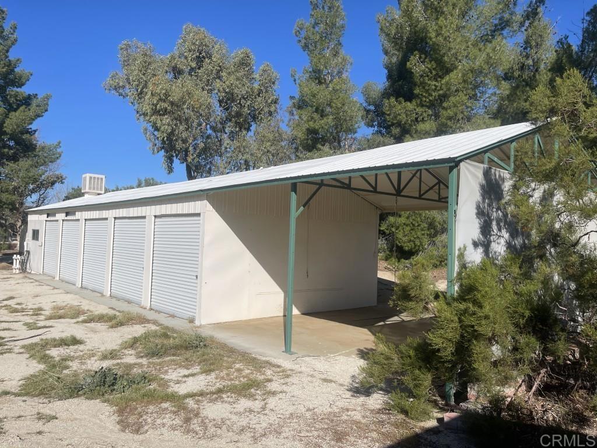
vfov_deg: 54.9
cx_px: 298
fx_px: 431
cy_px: 224
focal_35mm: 25
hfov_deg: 69.4
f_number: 1.6
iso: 32
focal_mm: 5.1
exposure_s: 1/6993
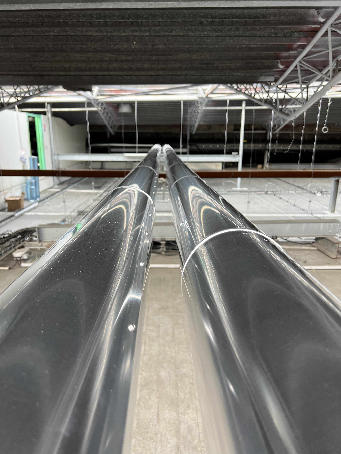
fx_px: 341
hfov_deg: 53.1
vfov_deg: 67.3
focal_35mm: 26
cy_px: 227
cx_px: 170
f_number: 1.5
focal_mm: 5.7
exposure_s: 1/121
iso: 80
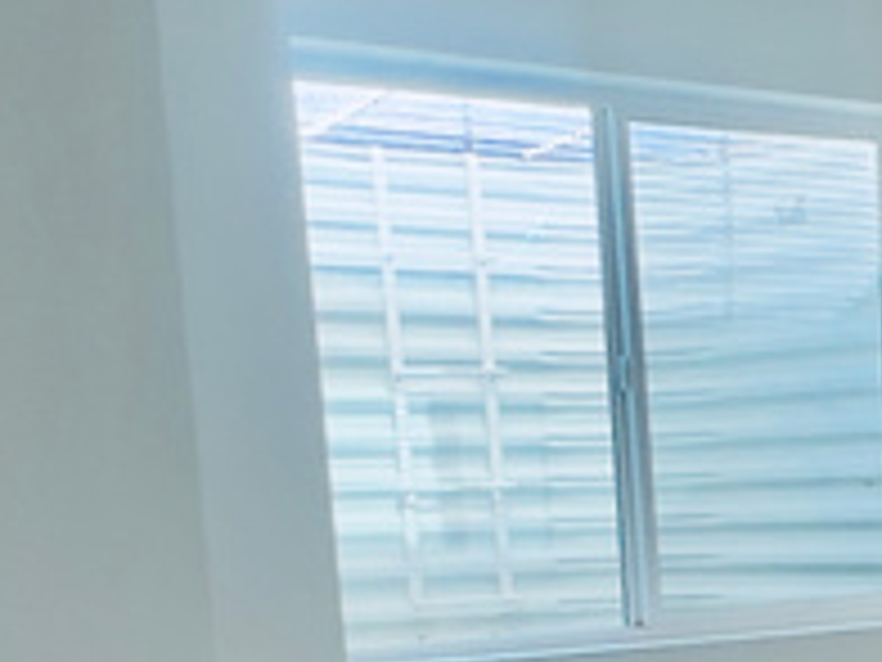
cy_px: 779
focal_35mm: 68
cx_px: 954
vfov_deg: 20.3
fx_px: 1733
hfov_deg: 26.5
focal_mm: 1.57
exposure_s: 1/120
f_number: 1.8
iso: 40
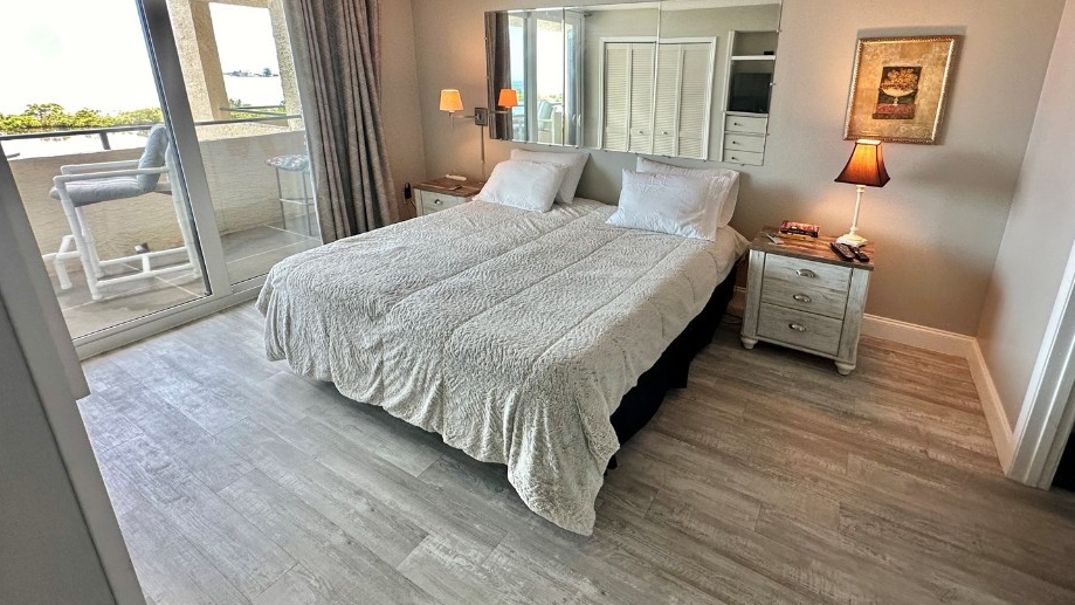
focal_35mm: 17
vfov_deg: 62.8
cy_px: 219
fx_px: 485
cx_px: 594
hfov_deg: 95.6
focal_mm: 2.22
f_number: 2.2
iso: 160
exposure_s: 1/120
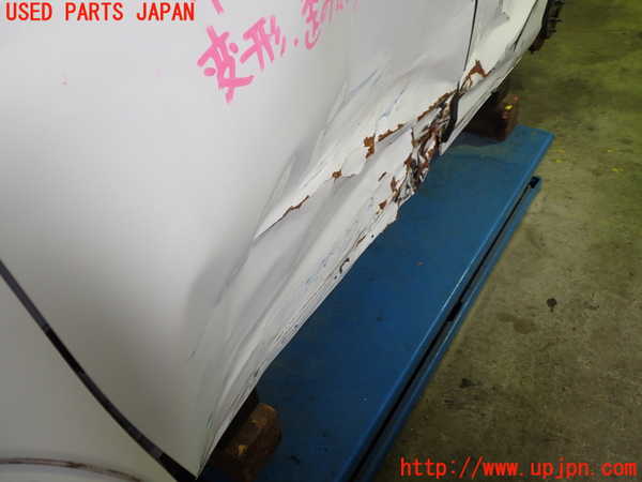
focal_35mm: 30
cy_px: 241
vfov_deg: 46.8
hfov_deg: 60.0
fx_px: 556
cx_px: 321
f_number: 2.3
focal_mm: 5.4
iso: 200
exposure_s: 1/40
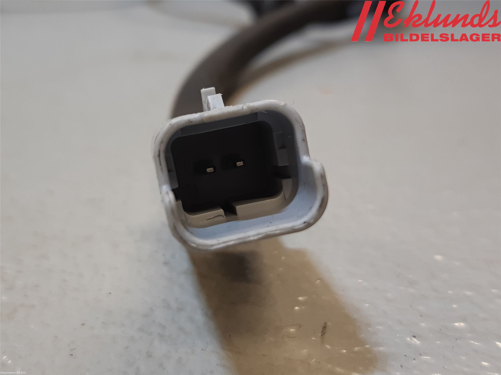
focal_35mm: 26
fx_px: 376
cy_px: 188
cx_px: 250
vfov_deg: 53.1
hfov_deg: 67.3
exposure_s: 1/50
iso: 64
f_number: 1.7
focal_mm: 3.93
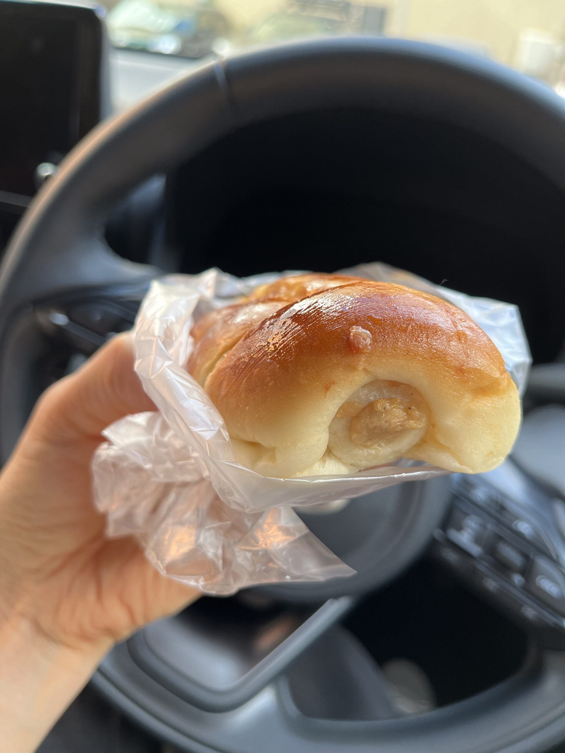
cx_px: 282
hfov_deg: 53.1
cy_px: 376
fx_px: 566
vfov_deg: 67.3
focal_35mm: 26
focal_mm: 5.1
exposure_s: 1/121
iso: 64
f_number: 1.6
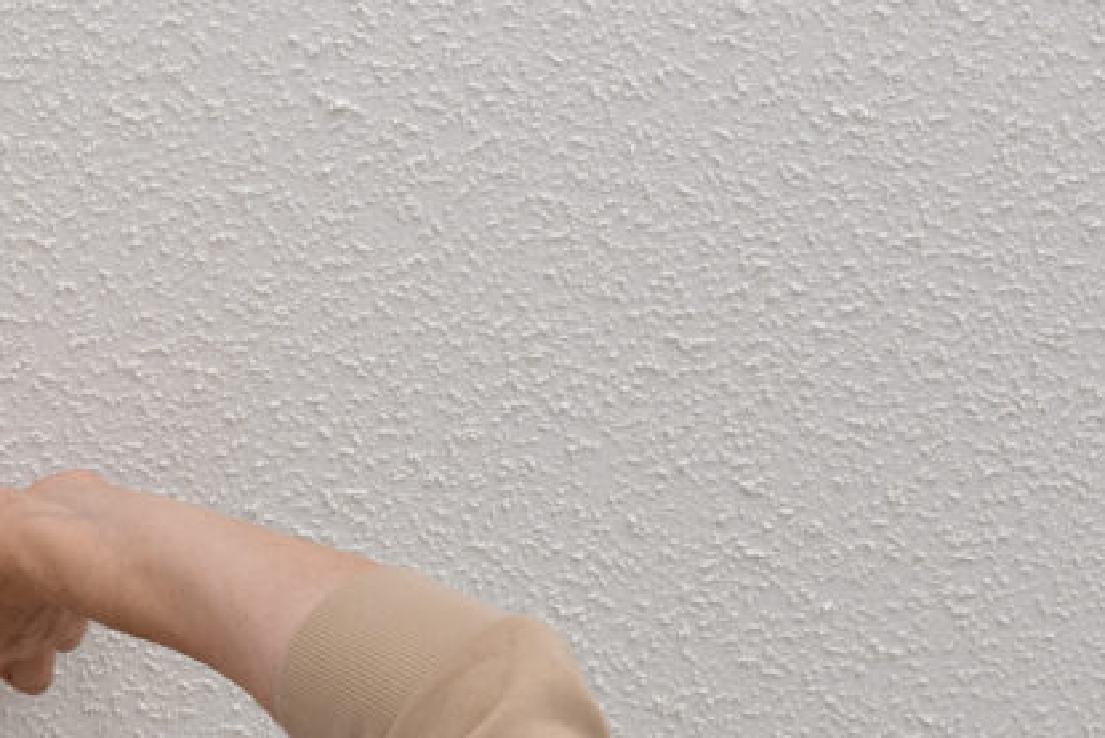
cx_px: -72
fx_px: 5680
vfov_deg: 7.4
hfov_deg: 11.0
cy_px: 646
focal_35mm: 185
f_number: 5.6
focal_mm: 50
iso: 100
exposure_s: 1/8
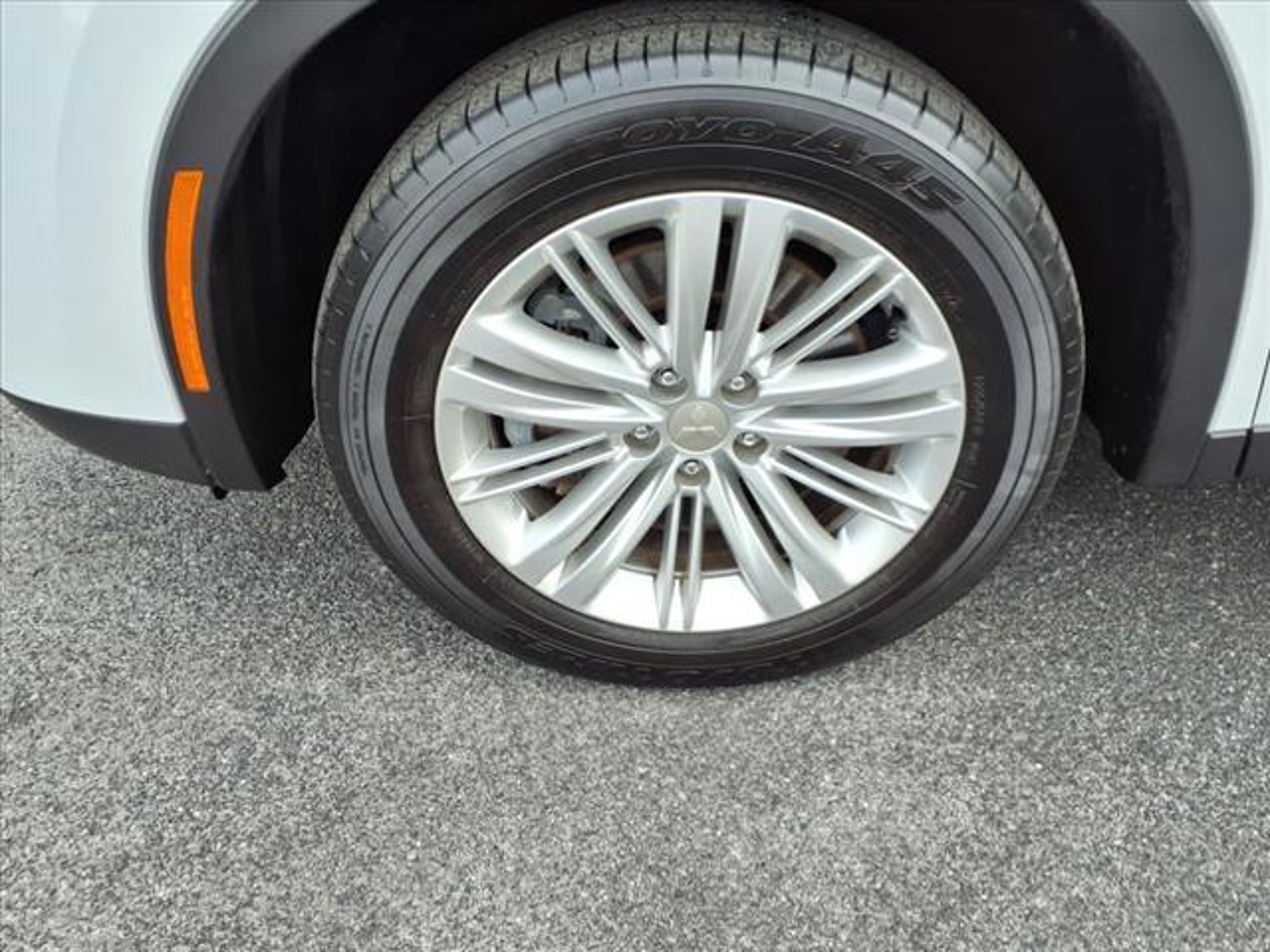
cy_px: 476
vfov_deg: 51.4
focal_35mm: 27
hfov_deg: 65.3
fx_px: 991
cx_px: 635
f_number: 1.9
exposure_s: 1/500
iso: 40
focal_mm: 3.58
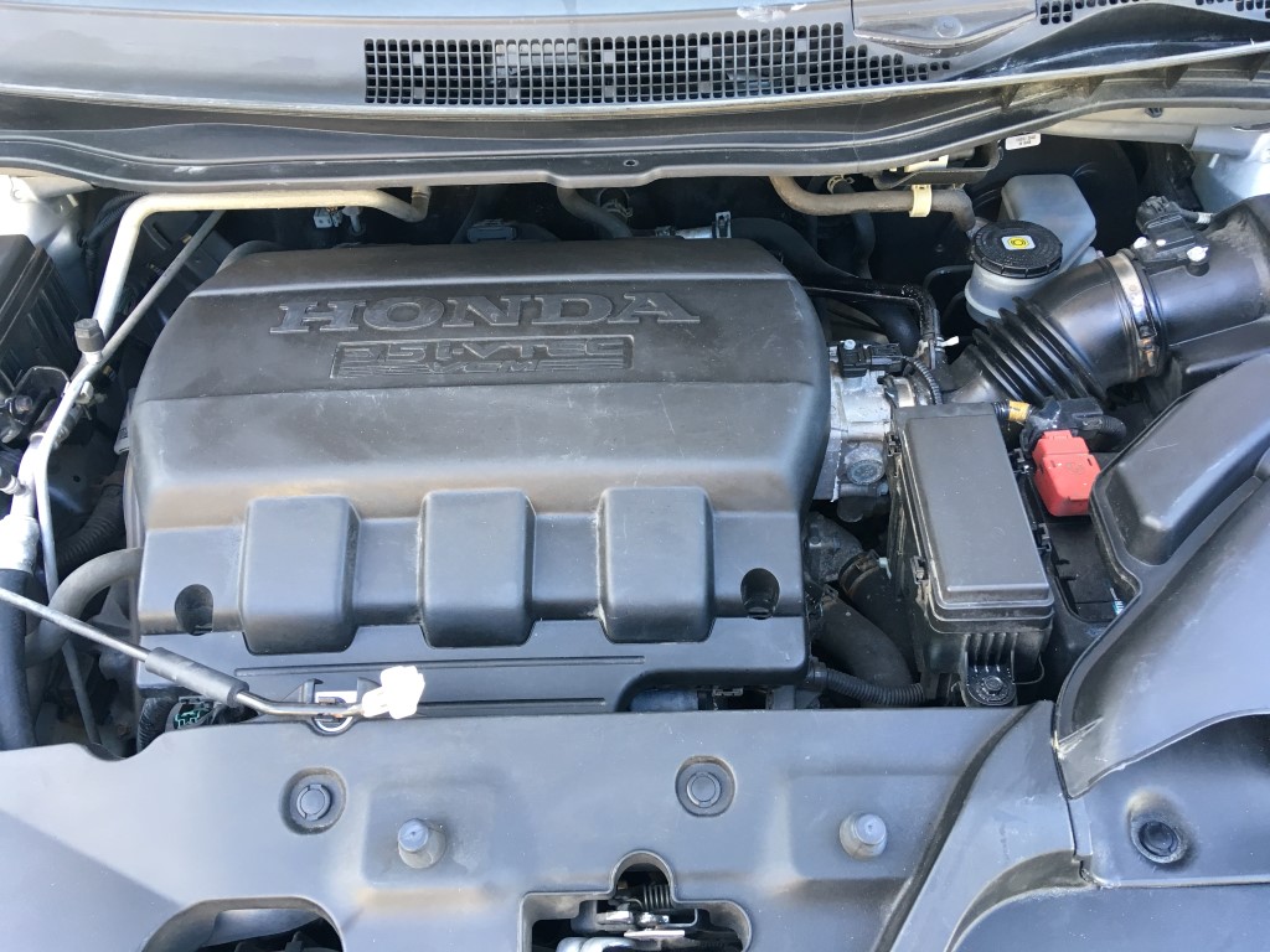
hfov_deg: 61.7
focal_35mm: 29
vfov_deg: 48.2
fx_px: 1064
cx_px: 635
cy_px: 476
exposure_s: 1/30
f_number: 2.2
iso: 40
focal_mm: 4.15
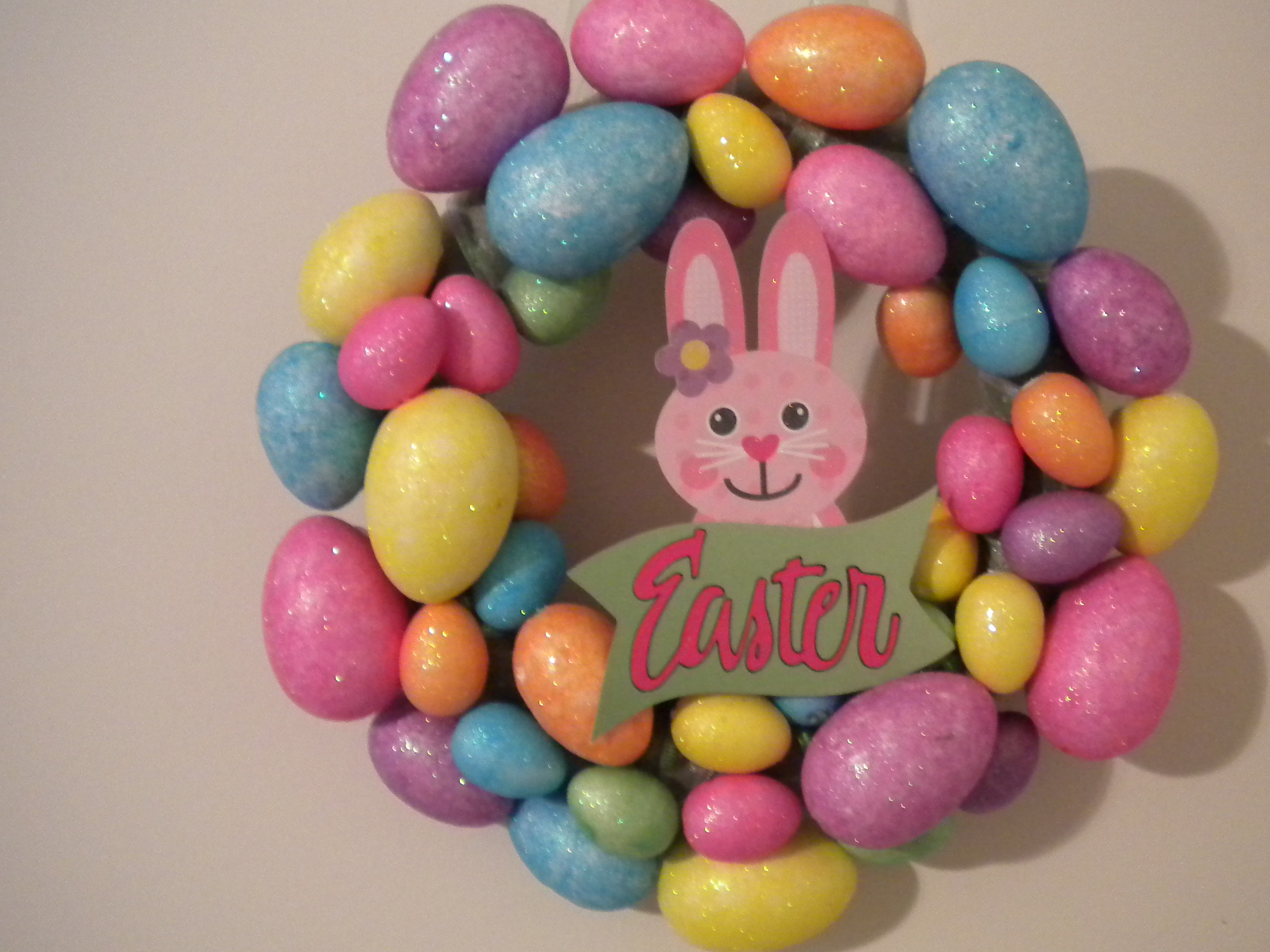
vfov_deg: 33.6
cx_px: 716
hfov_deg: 43.8
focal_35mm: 43
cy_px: 475
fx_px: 1577
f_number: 3.1
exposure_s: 1/8.8
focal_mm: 6.3
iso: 467
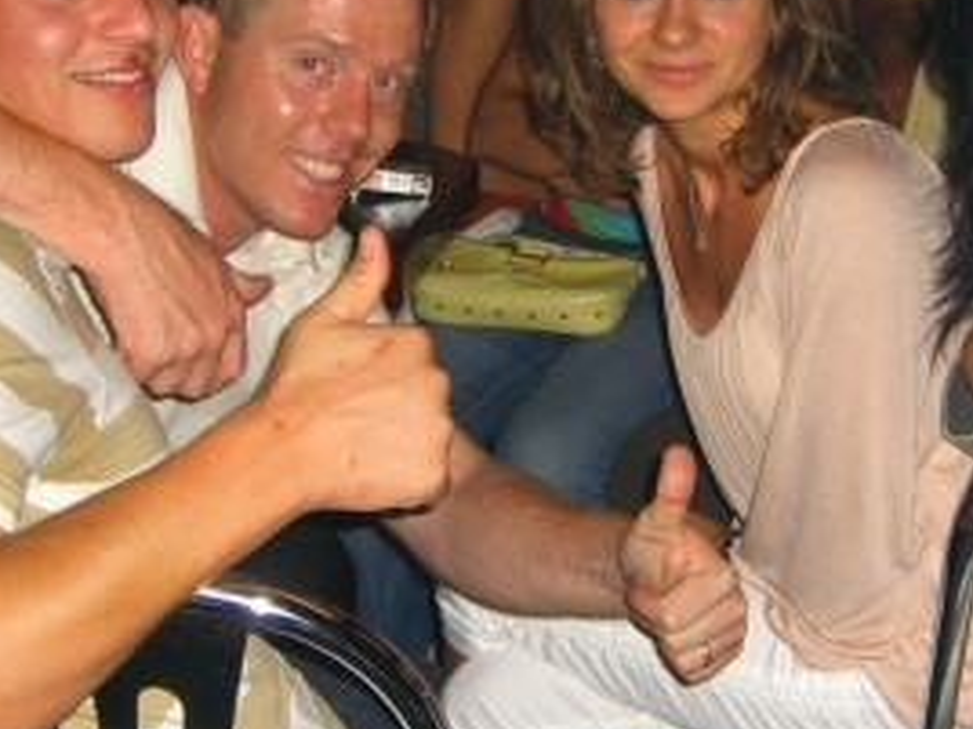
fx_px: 2389
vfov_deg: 17.3
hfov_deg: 23.0
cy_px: 236
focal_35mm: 85
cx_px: 614
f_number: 2.8
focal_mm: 7.9
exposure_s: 1/60
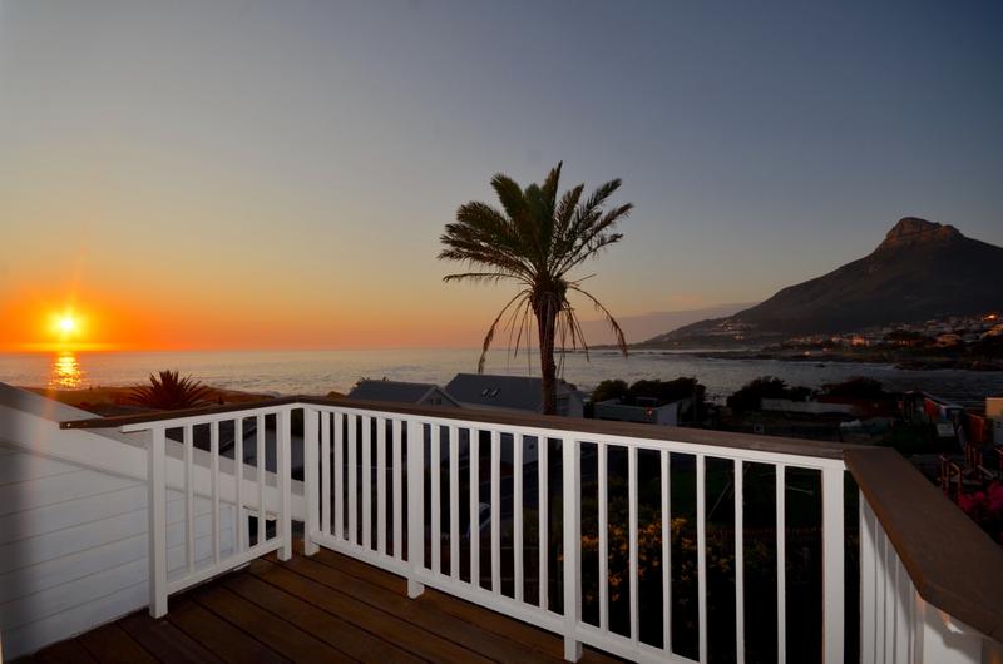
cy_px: 332
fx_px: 417
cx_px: 502
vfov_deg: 77.1
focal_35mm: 15
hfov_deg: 100.5
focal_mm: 10
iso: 100
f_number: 8
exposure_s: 1/250
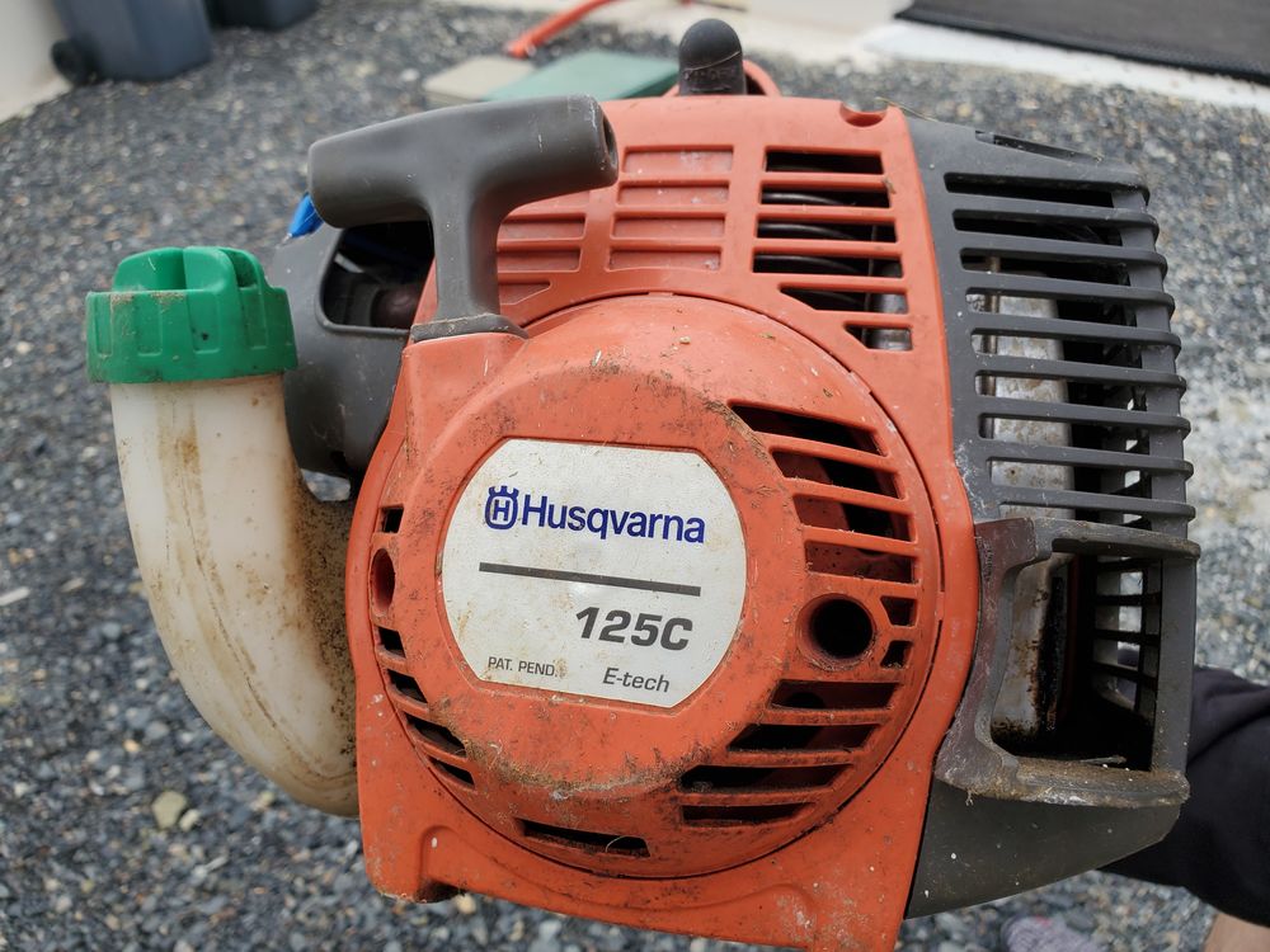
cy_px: 476
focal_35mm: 26
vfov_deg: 53.1
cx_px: 635
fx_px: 954
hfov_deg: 67.3
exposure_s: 1/123
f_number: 2.4
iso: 50
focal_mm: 4.3
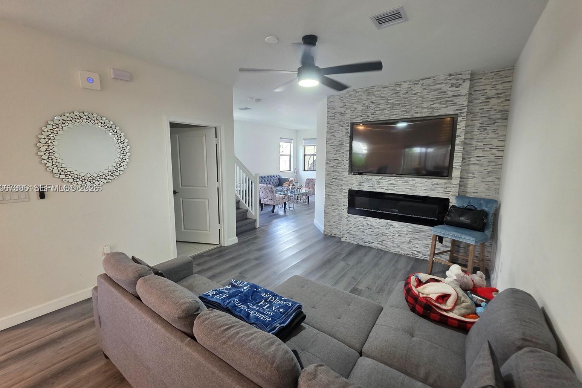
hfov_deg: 104.2
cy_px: 189
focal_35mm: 14
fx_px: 226
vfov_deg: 81.2
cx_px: 283
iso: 250
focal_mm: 2.2
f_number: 1.9
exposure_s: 1/60
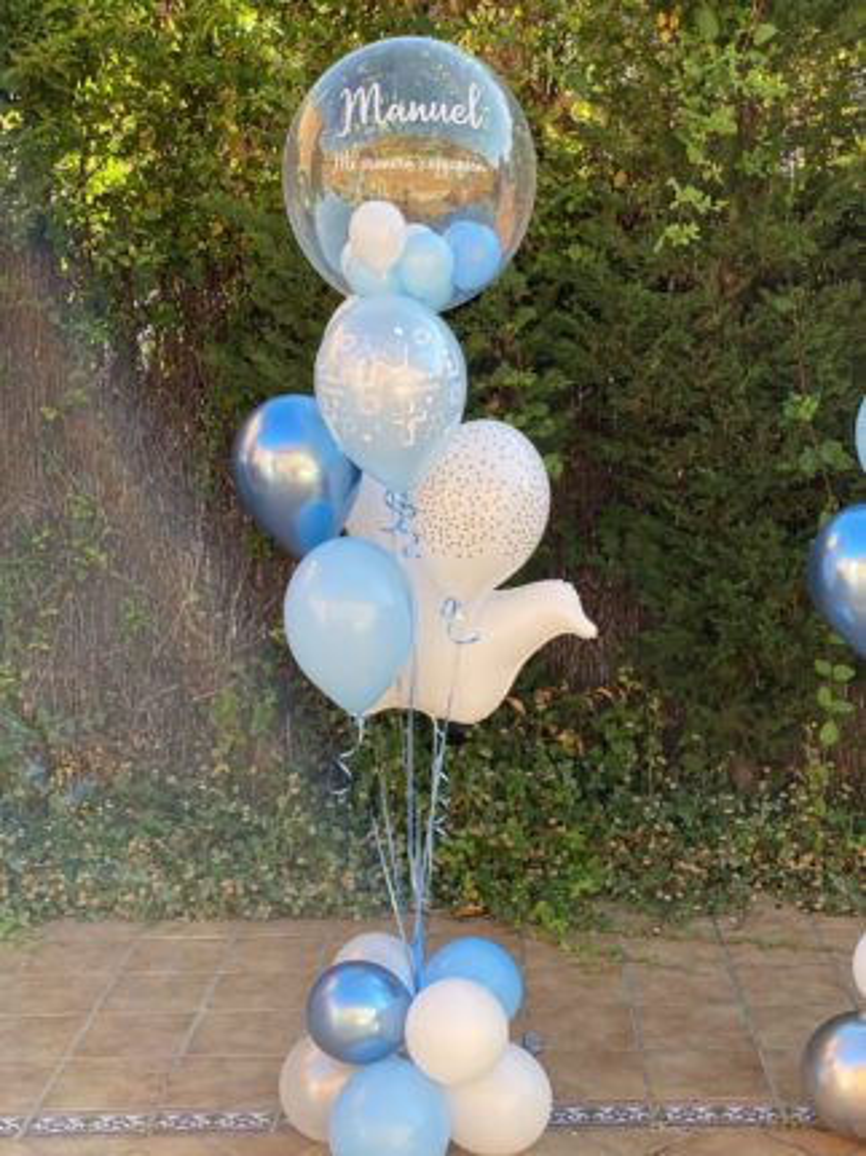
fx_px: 1735
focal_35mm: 52
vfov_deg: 36.8
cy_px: 578
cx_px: 433
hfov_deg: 28.0
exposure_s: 1/361
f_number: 2
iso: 20
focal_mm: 6
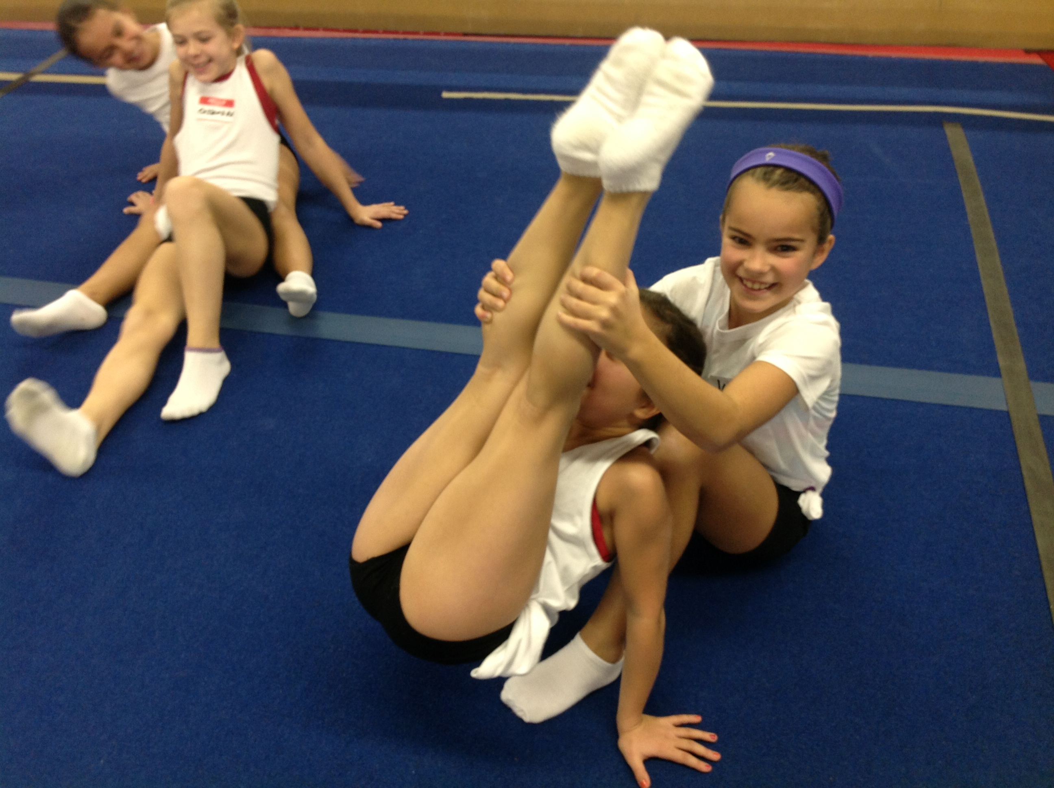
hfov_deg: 52.7
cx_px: 527
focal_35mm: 35
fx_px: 1064
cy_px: 394
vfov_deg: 40.6
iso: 100
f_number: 2.4
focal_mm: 4.28
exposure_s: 1/15
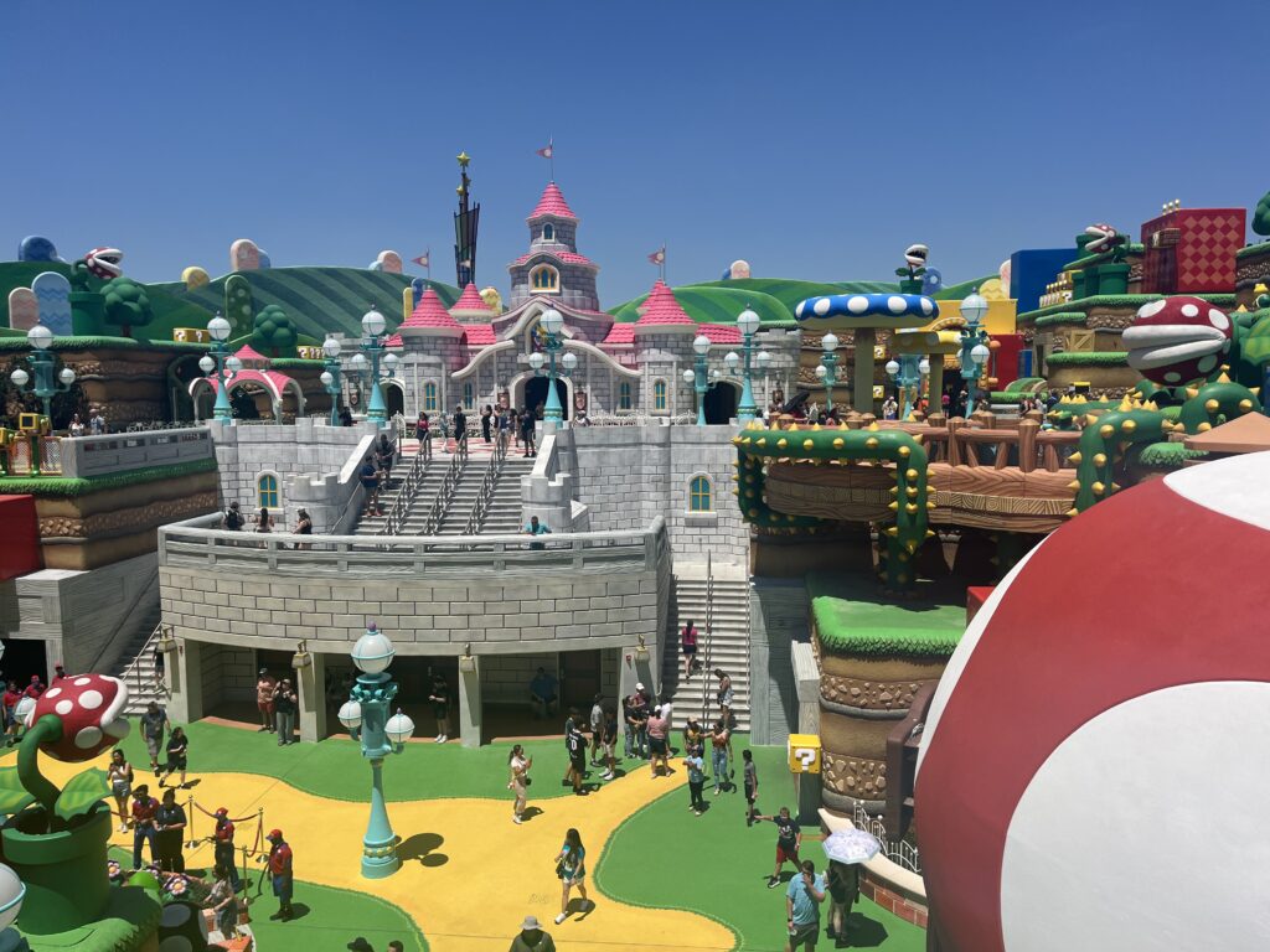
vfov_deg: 53.1
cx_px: 635
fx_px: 954
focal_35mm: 26
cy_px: 476
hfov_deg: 67.3
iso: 50
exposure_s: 1/6494
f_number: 1.6
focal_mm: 5.1
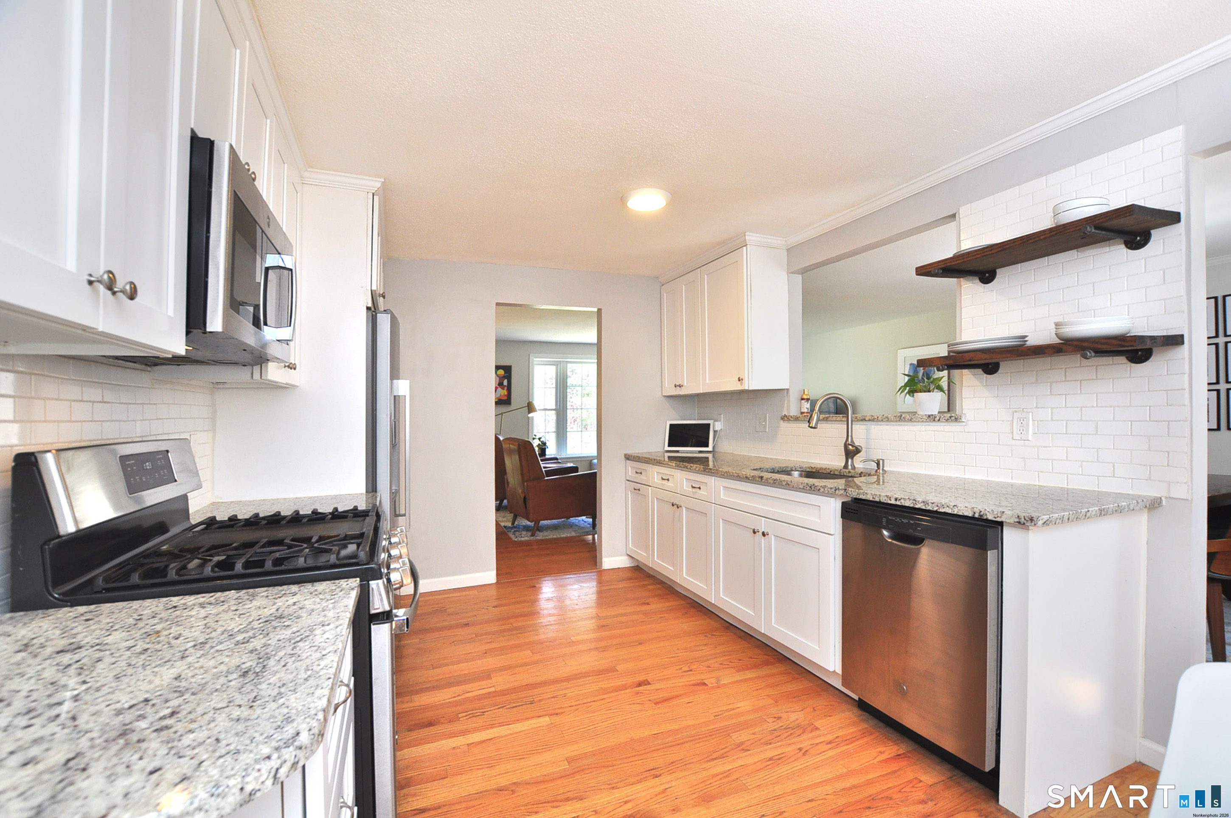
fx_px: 512
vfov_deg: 77.2
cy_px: 409
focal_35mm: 15
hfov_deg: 100.5
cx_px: 616
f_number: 5
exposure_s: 1/60
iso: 320
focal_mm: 10
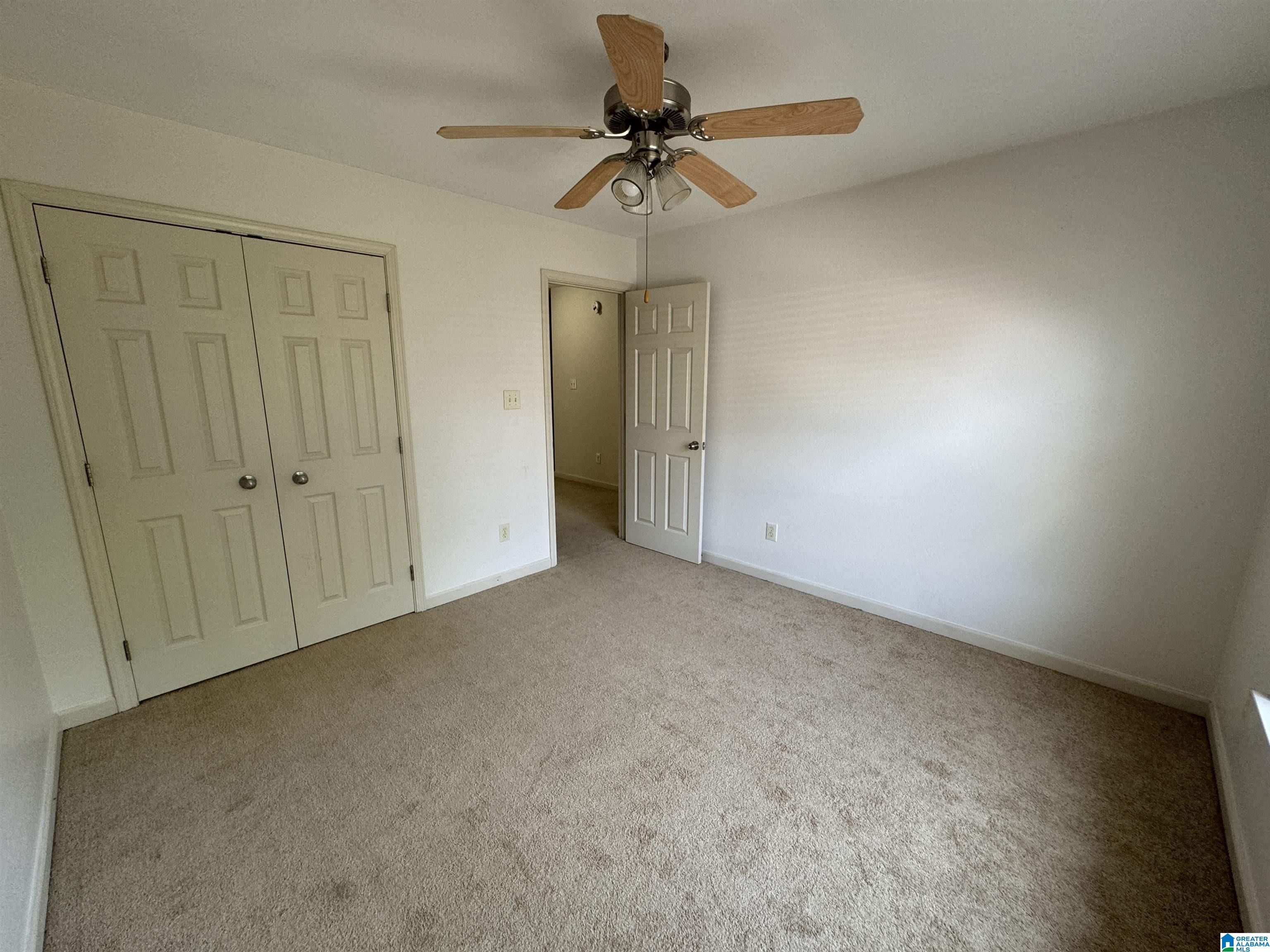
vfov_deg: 85.7
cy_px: 476
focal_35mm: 14
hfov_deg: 102.1
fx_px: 514
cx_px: 635
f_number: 2.2
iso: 160
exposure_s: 1/99
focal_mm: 2.22
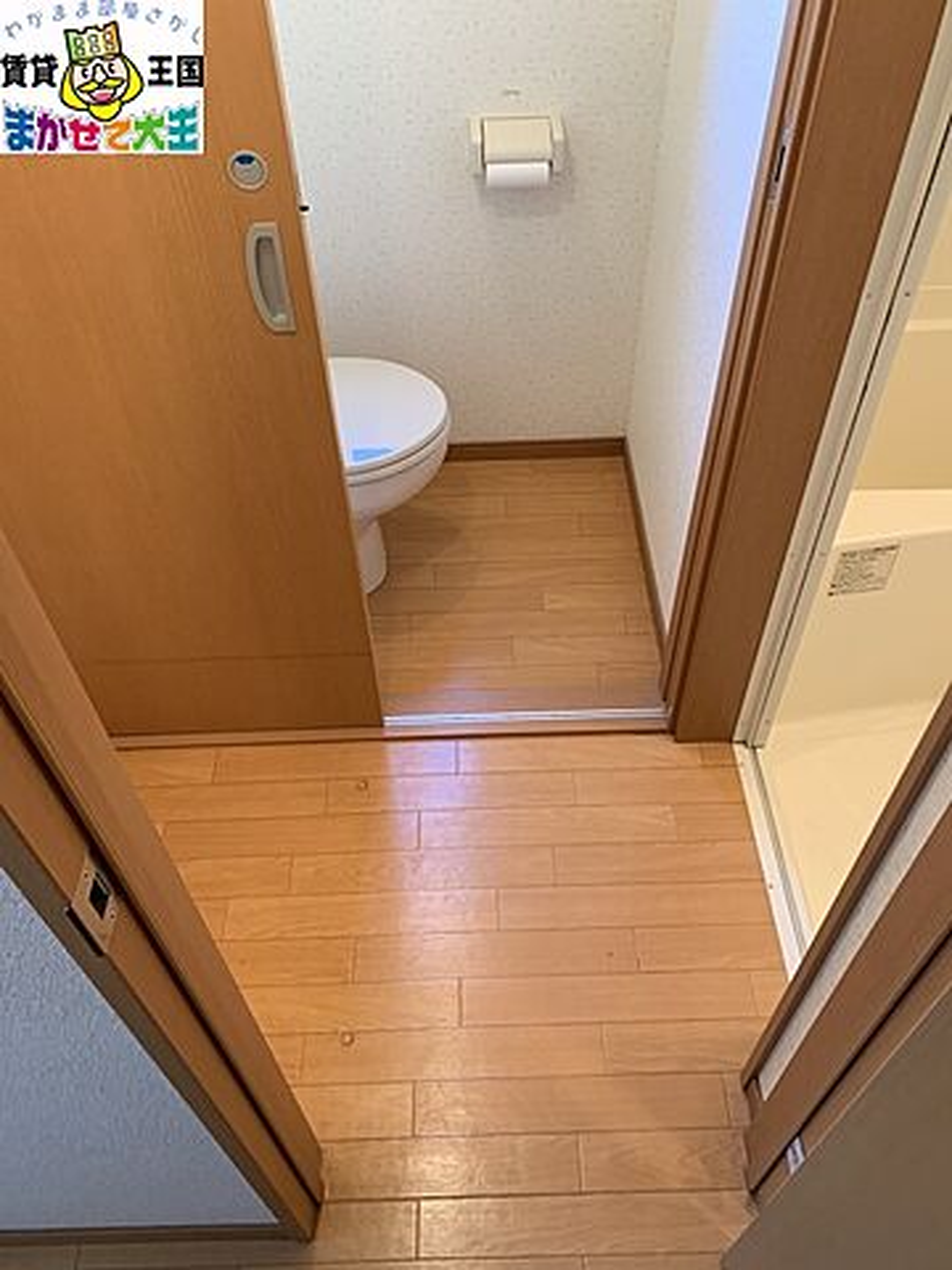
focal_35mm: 26
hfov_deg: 53.1
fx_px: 953
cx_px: 476
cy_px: 635
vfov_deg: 67.3
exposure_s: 1/60
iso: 200
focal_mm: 4.25
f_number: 1.8
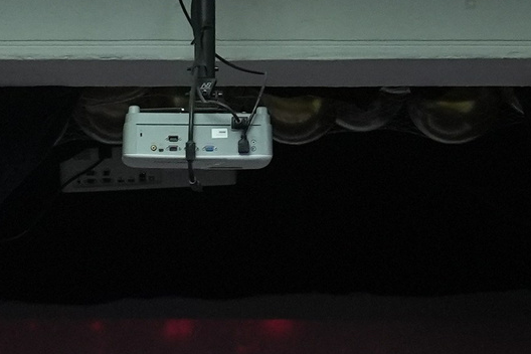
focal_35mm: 514
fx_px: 7581
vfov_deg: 2.7
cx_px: 280
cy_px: 723
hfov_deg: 4.0
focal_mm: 71
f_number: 2.8
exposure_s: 1/400
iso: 1600
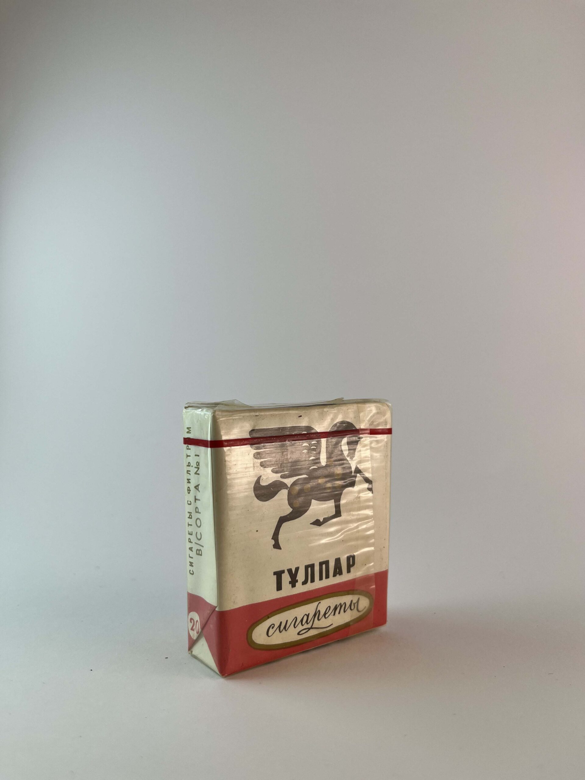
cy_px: 390
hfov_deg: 53.1
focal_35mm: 26
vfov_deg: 67.3
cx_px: 292
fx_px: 586
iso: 50
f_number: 1.6
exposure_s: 1/432
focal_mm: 5.1
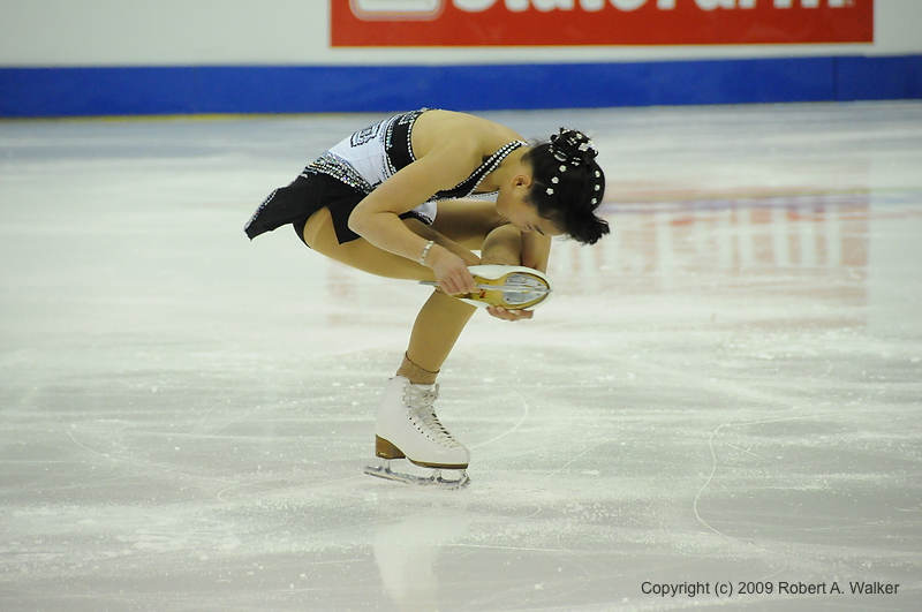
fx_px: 7672
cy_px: 306
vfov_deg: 4.6
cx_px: 461
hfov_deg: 6.9
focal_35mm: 300
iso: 3200
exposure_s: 1/800
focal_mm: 200
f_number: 5.6
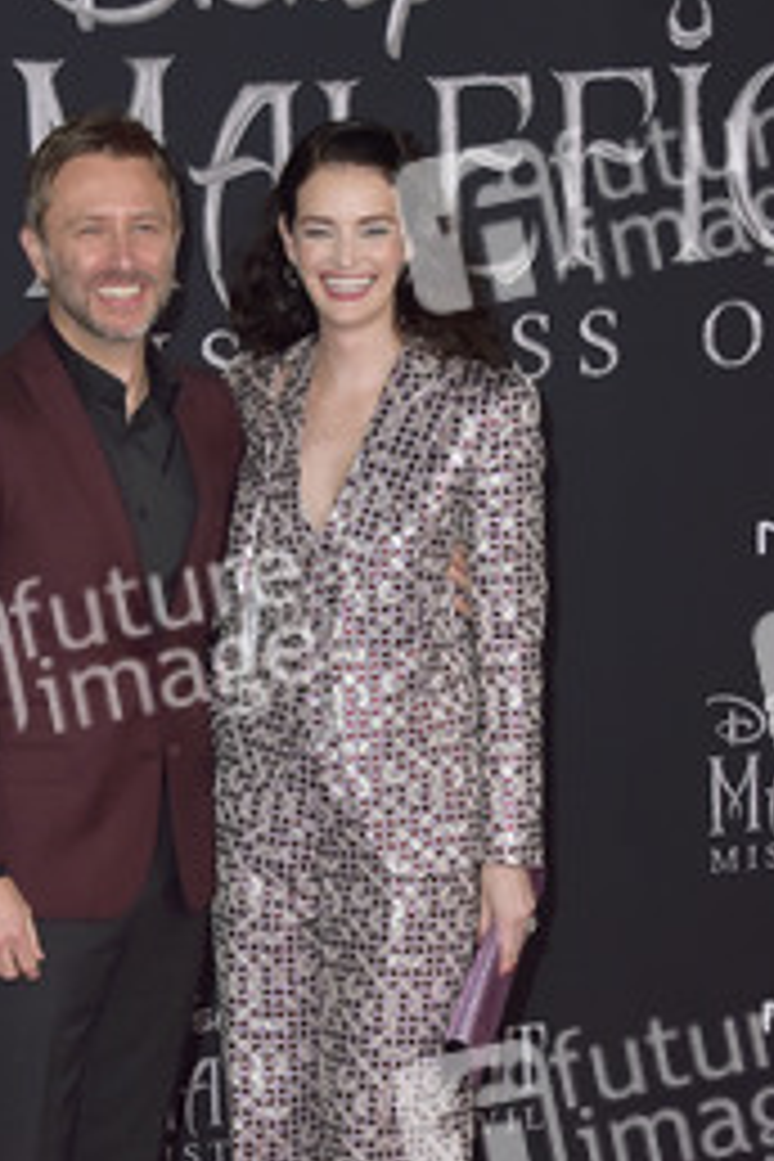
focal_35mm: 96
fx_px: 3096
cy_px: 882
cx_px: 218
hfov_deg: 14.2
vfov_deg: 21.1
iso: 500
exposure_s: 1/250
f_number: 7.1
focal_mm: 62
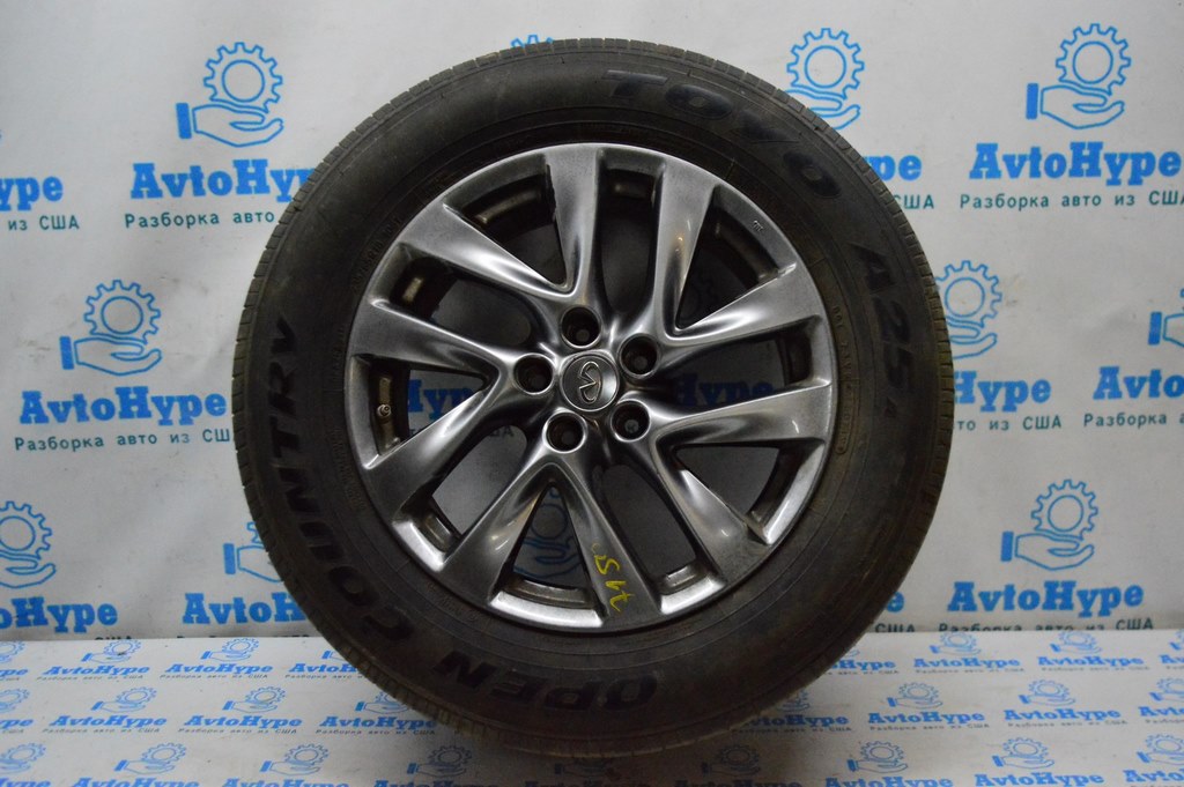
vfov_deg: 38.3
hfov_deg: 55.1
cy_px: 394
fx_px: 1134
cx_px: 592
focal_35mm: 34
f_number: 3.8
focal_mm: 23
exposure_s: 1/1000
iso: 6400
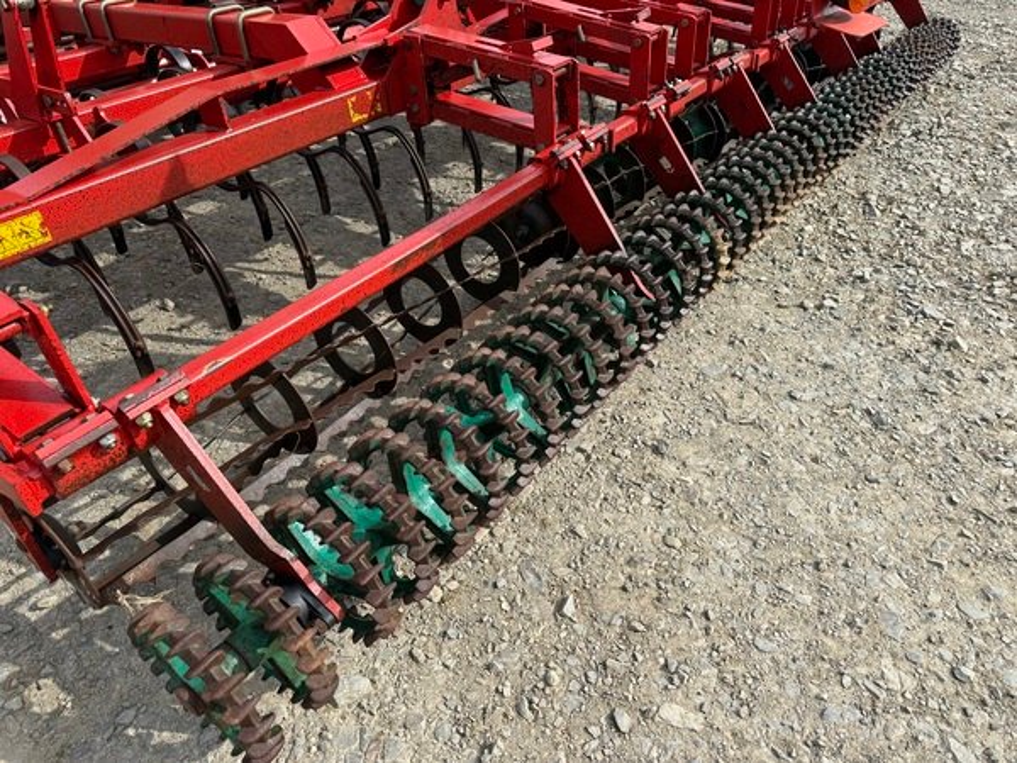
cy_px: 382
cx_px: 508
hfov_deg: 71.6
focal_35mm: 24
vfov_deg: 56.8
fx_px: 705
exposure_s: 1/2299
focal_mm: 6.76
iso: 80
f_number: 1.78
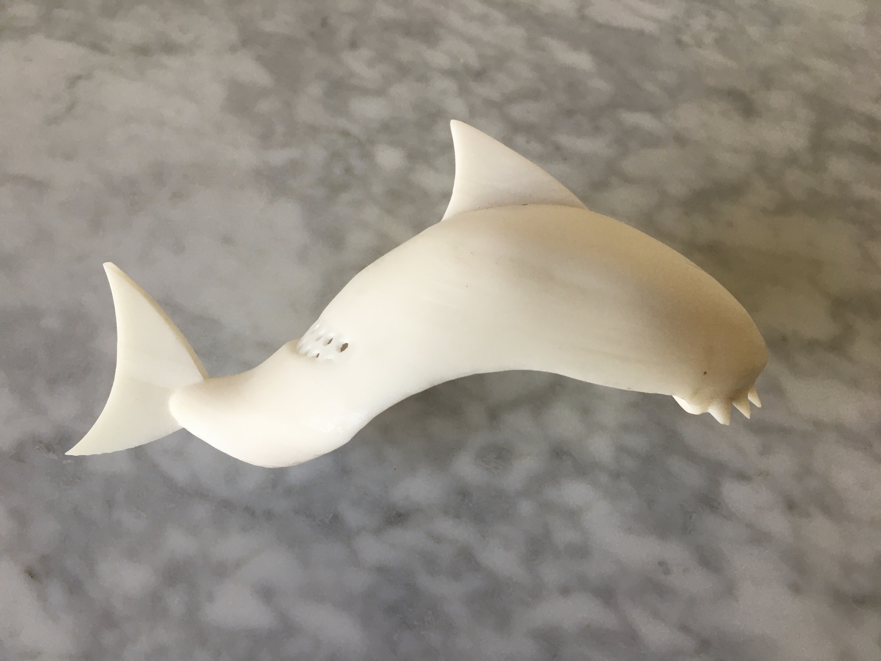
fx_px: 738
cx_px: 440
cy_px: 330
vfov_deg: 48.2
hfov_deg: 61.7
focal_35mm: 29
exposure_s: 1/33
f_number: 2.2
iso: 25
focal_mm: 4.15
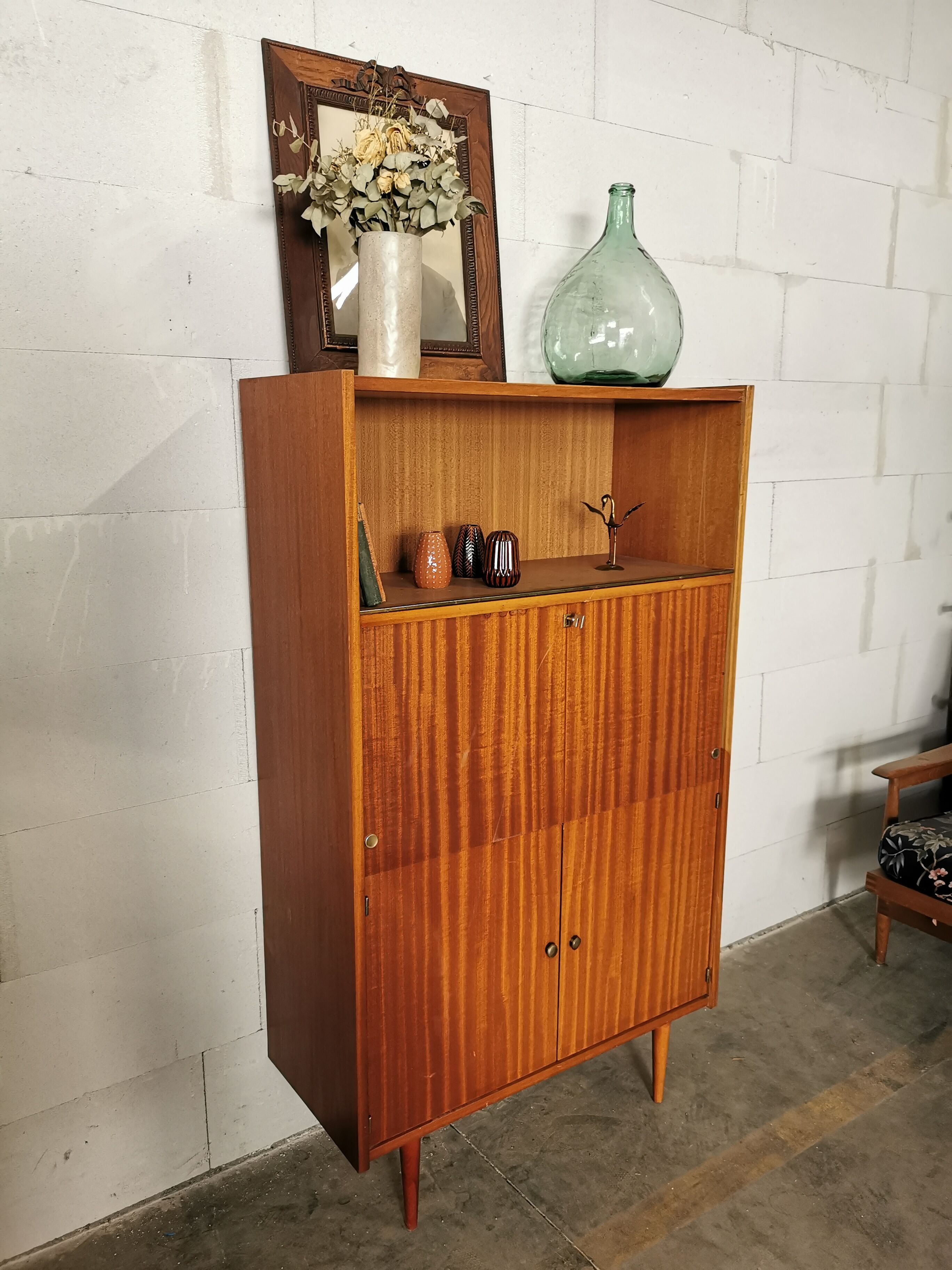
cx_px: 476
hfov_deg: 51.4
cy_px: 635
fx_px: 990
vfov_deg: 65.3
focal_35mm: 27
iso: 320
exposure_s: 1/100
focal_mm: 5.58
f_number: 1.8
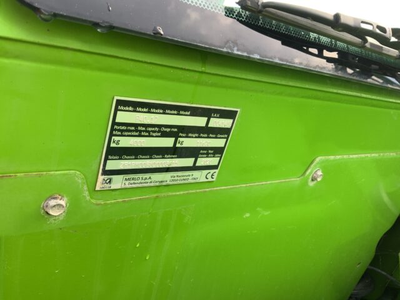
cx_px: 200
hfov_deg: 61.7
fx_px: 335
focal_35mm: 29
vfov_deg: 48.2
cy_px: 150
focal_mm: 3
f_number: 1.8
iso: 32
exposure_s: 1/122
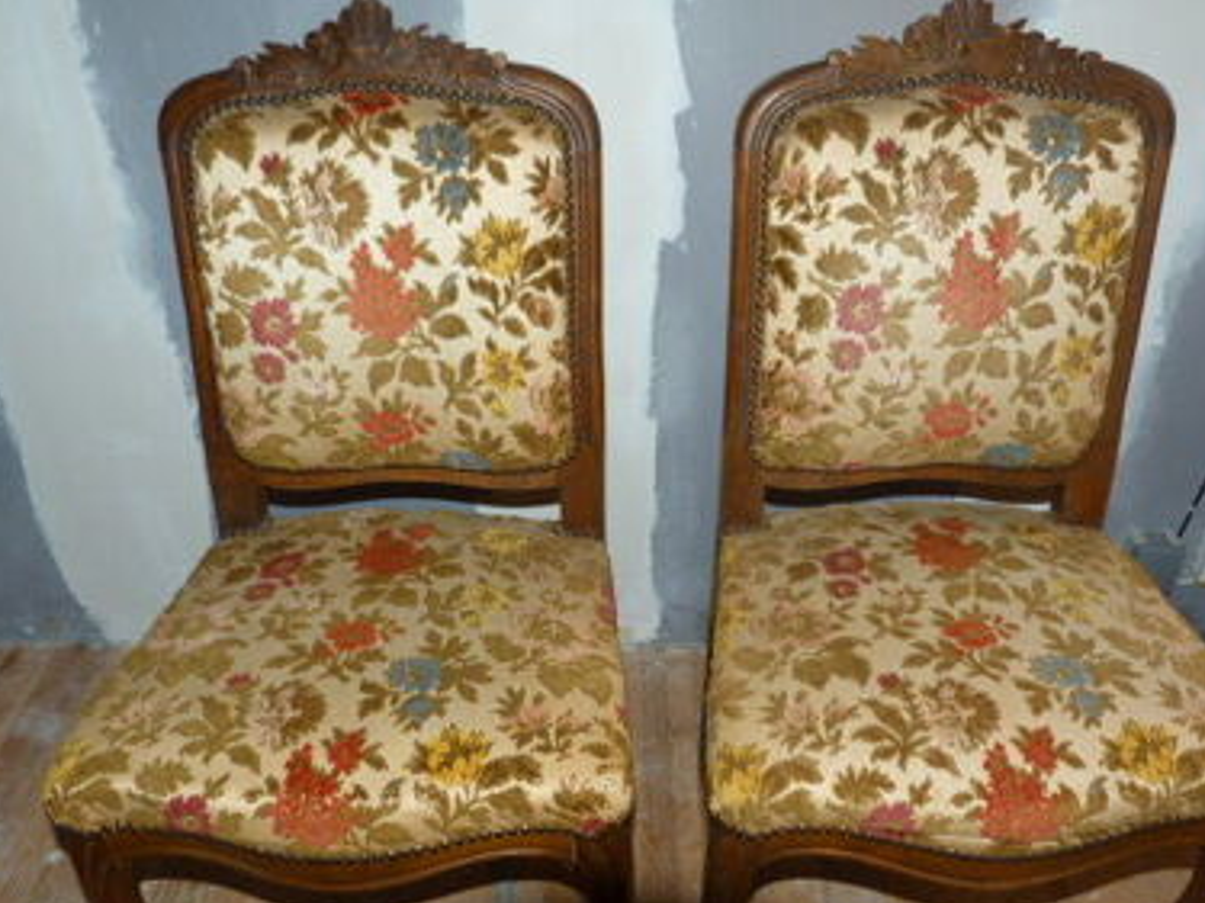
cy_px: 550
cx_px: 646
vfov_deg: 43.9
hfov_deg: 56.8
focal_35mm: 32
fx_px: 1114
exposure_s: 1/60
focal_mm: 4.5
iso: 200
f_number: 2.8
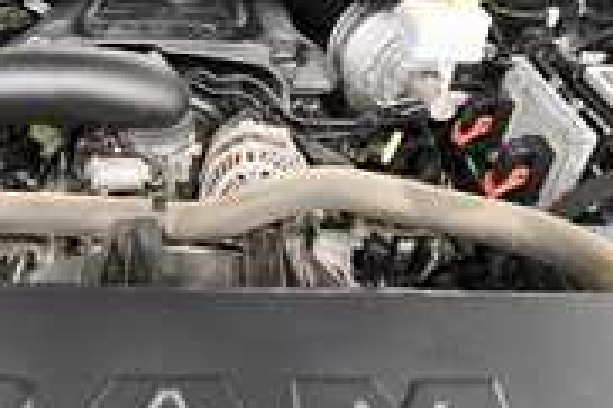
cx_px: 216
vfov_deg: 39.1
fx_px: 561
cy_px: 116
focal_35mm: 33
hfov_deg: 56.3
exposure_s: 1/125
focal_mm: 10
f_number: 4.5
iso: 3200
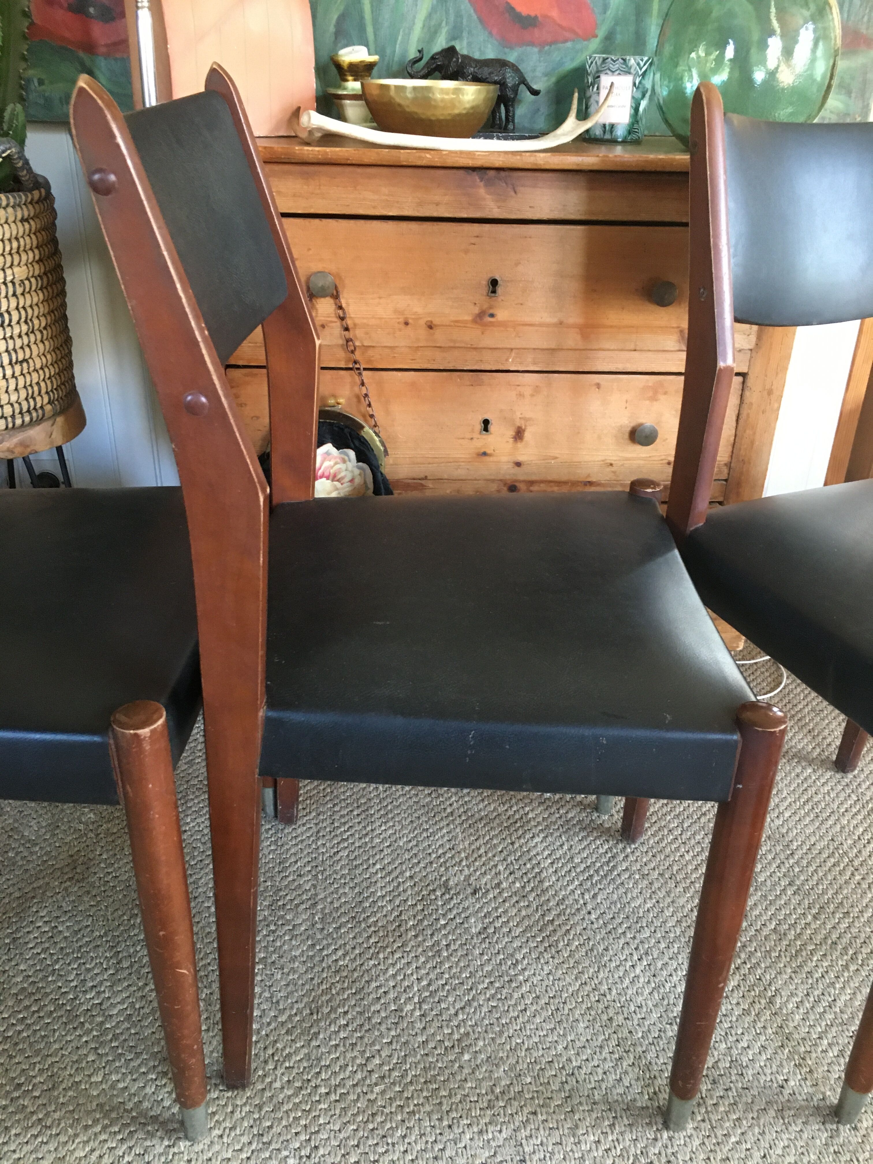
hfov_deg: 48.2
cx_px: 436
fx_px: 975
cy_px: 582
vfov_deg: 61.7
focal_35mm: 29
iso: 200
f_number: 2.2
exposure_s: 1/17
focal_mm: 4.15
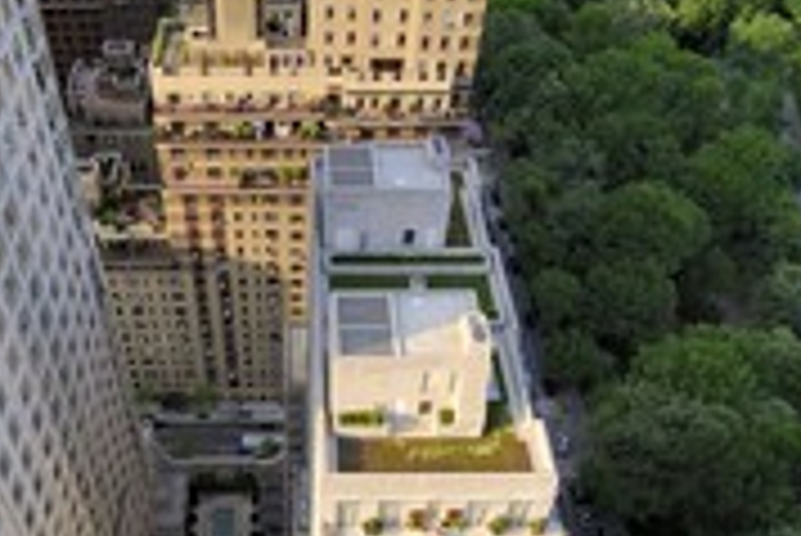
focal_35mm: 33
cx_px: 297
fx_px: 735
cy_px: 491
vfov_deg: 37.2
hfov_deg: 56.5
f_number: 8
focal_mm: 14
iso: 200
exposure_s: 1/200
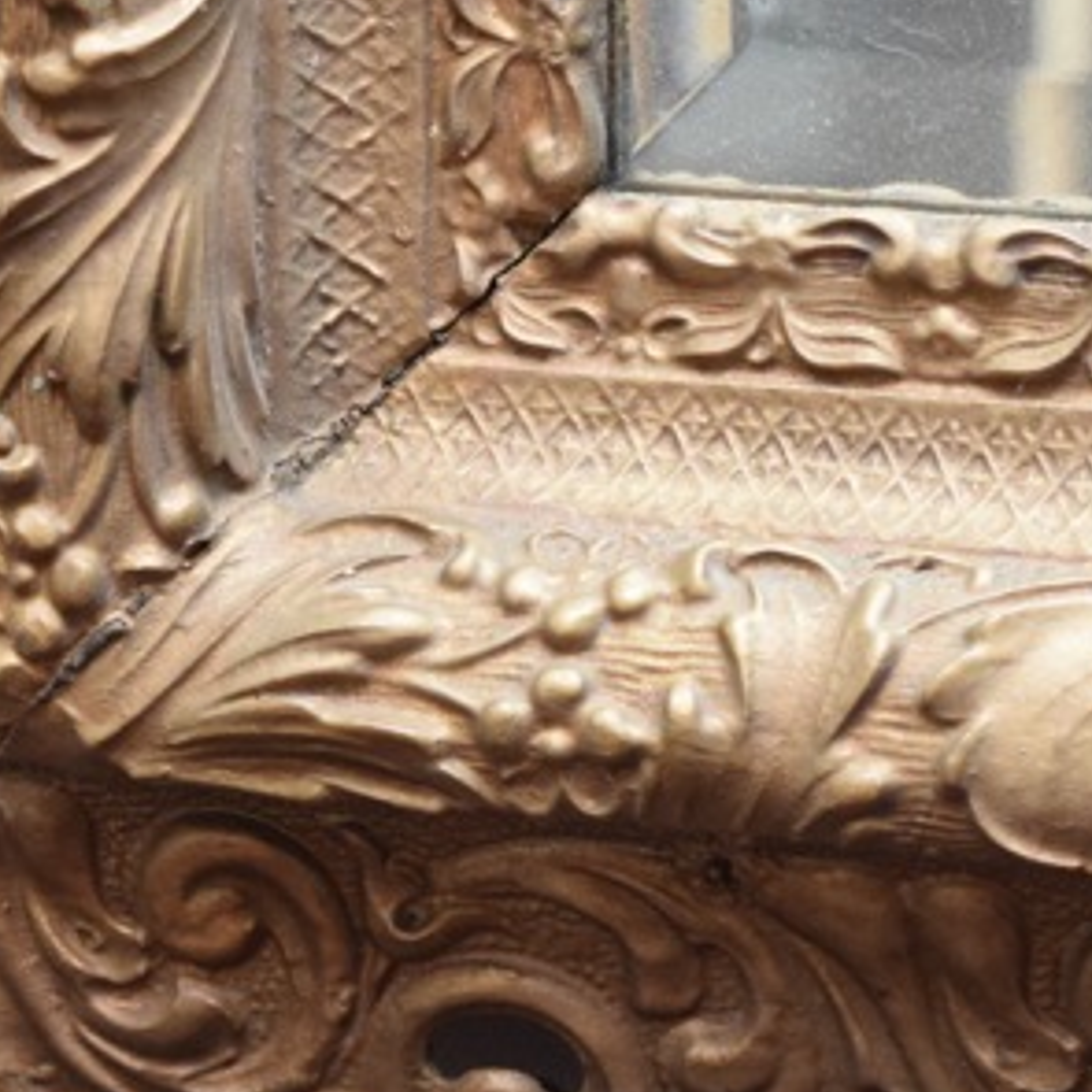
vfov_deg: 7.4
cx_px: 329
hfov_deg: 7.4
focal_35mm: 237
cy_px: 405
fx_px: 8474
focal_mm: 55
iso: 2200
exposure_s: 1/60
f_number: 5.6
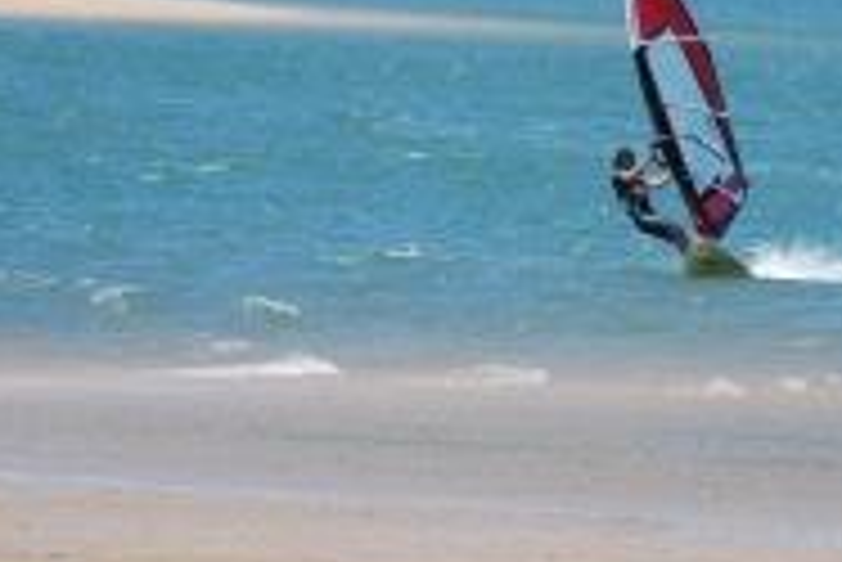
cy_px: 144
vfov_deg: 1.3
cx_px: 626
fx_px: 25255
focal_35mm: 1079
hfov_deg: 1.9
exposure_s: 1/800
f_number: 5.6
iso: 200
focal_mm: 300
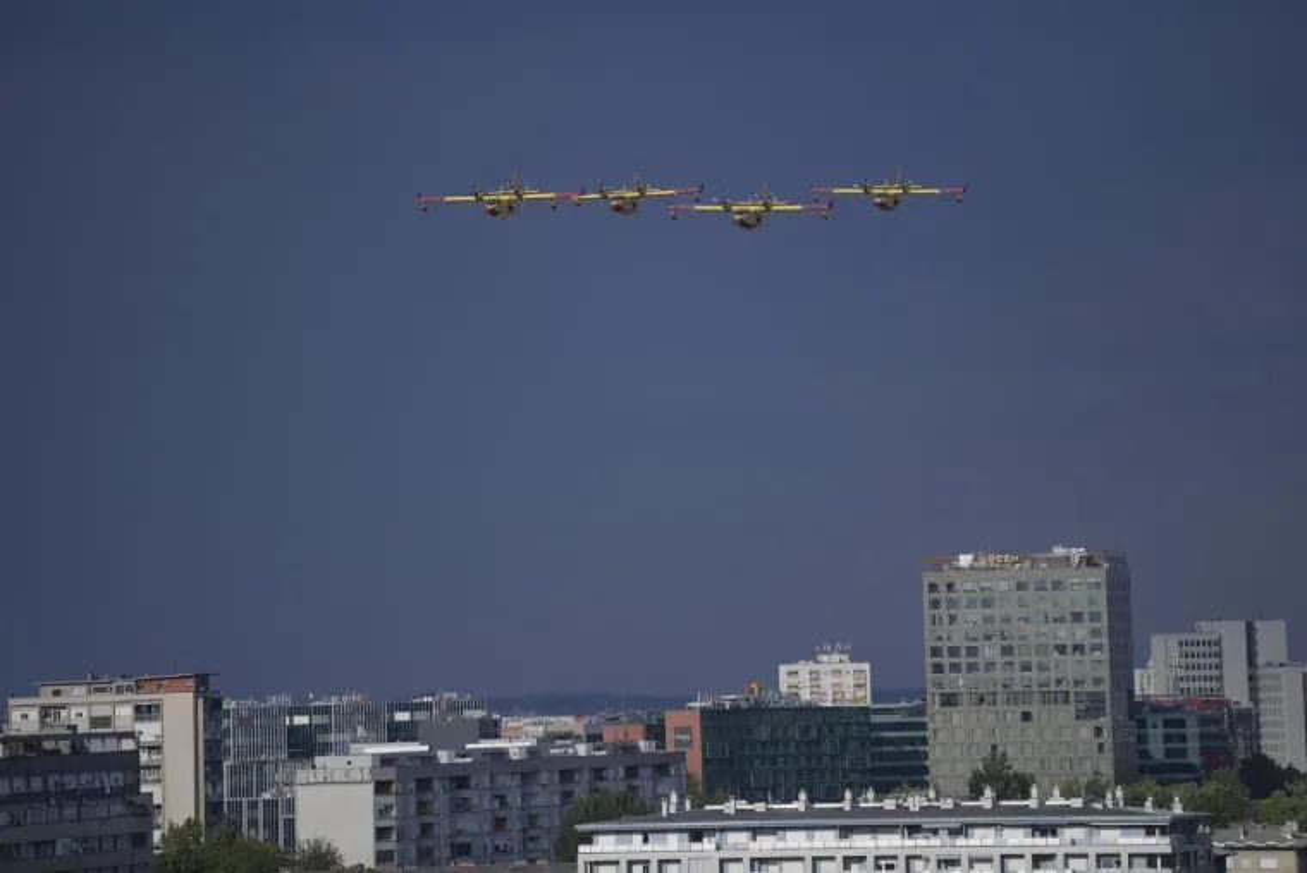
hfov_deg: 10.3
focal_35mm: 200
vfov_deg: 6.9
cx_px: 654
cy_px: 436
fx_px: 7266
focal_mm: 200
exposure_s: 1/5000
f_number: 2.8
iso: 80
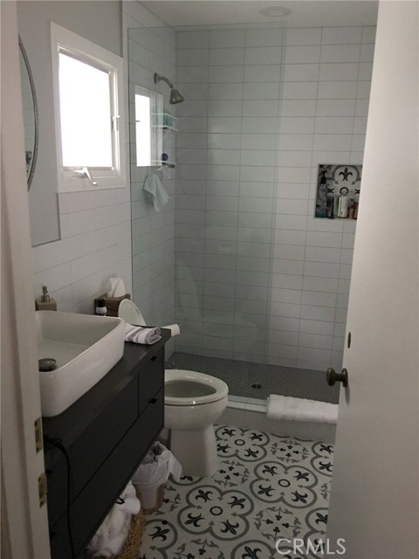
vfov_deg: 61.7
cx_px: 210
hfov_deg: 48.2
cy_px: 280
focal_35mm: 29
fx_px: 468
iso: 64
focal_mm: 4.15
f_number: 2.2
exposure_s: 1/4
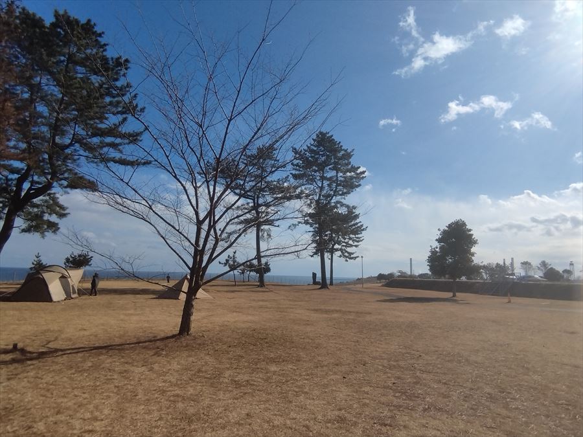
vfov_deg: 78.1
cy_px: 218
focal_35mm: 16
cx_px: 292
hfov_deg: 94.5
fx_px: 269
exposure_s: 1/5066
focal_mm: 1.65
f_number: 2.2
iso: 50
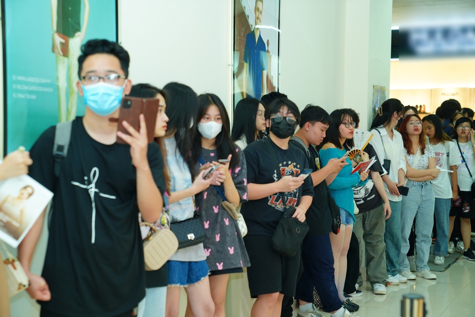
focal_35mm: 70
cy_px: 158
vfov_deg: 19.4
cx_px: 238
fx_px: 923
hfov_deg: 28.8
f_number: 3.5
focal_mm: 70
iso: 800
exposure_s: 1/100
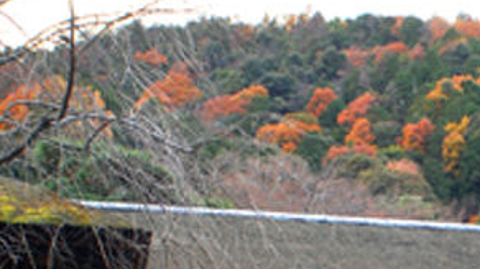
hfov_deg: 29.5
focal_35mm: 70
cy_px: 242
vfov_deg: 17.0
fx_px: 891
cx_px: 376
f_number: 6.3
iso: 400
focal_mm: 20
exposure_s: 1/160
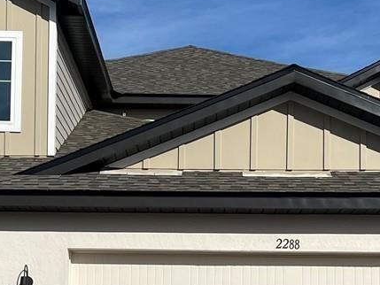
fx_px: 1065
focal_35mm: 97
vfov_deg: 15.0
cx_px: 196
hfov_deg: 20.2
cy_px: 277
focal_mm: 5.7
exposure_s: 1/12658
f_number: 1.5
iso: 50
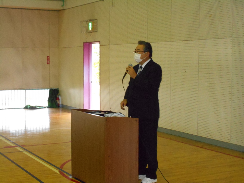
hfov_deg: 29.8
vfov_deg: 22.6
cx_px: 122
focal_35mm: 65
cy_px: 92
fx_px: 458
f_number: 5.3
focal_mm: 11.6
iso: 1000
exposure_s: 1/60
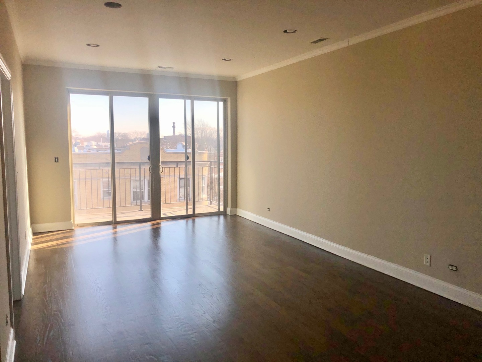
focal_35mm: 28
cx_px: 241
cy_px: 181
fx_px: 390
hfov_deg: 63.4
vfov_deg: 49.7
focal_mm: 4
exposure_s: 1/1185
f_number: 1.8
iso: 20
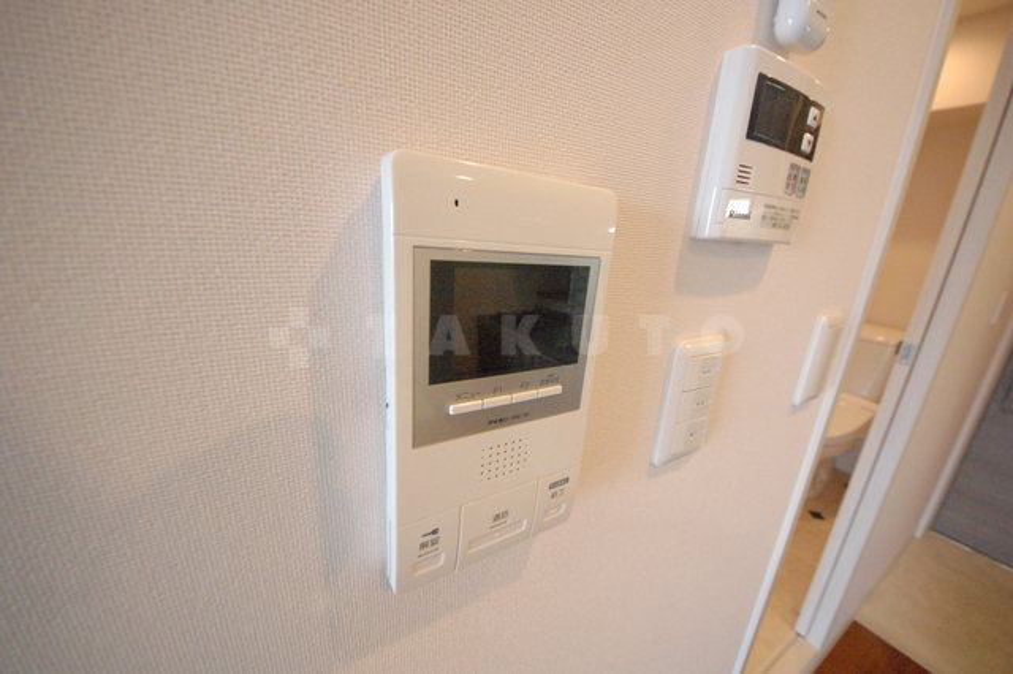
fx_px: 337
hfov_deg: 112.6
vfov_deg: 89.9
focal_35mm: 12
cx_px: 506
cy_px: 337
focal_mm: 8
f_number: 5
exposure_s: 1/160
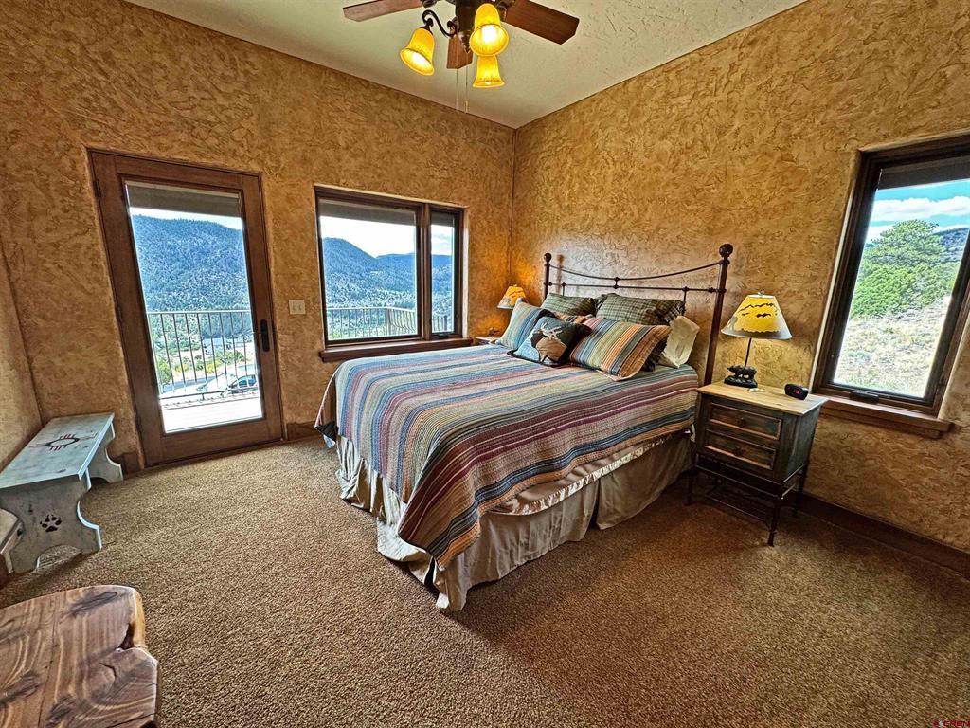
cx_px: 485
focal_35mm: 14
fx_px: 392
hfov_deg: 102.1
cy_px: 364
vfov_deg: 85.7
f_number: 2.2
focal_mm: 2.22
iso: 125
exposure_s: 1/120
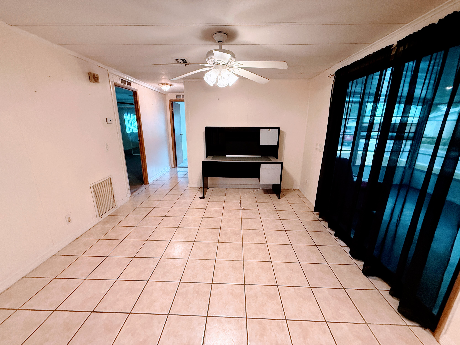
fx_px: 186
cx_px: 230
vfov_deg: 85.7
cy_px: 172
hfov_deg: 102.1
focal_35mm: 14
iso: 400
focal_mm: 2.22
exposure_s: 1/60
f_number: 2.2
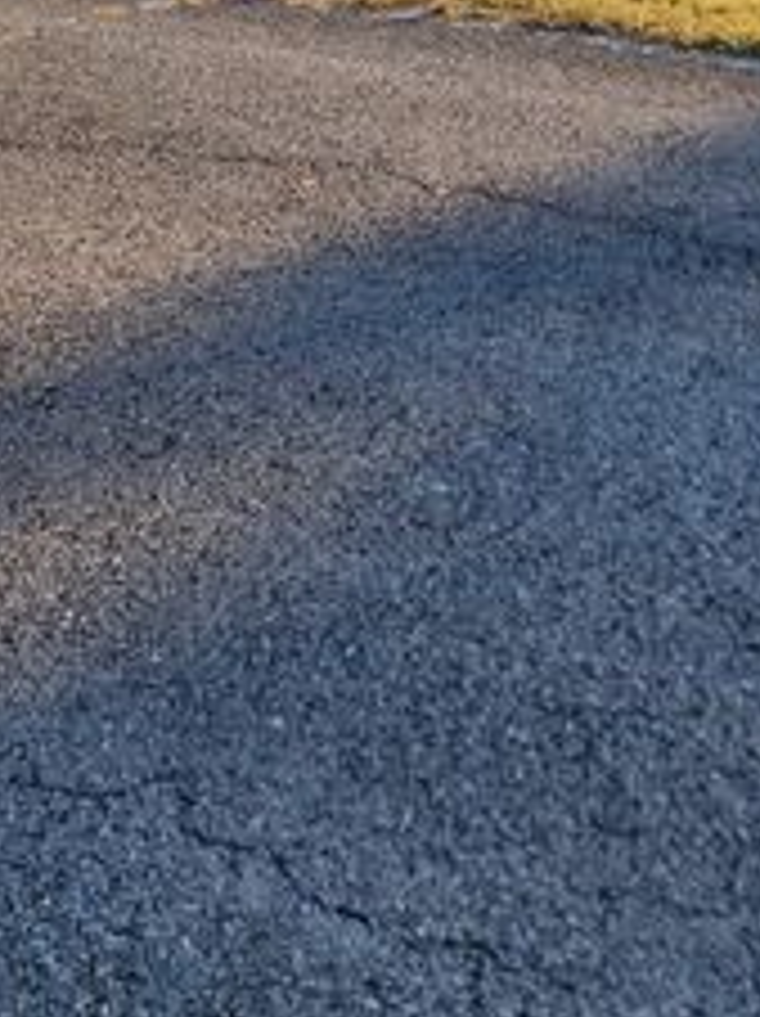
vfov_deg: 25.6
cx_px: 720
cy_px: -205
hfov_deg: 21.0
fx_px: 1994
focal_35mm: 68
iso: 12
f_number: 1.8
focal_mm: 6.4
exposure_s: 1/699
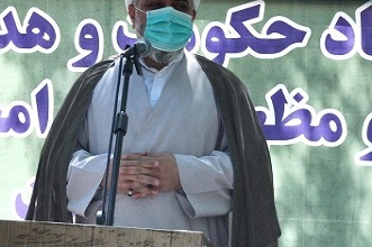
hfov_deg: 6.6
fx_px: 3231
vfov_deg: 4.4
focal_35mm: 313
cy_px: 33
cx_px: 102
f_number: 18
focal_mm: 92
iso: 450
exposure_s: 1/125
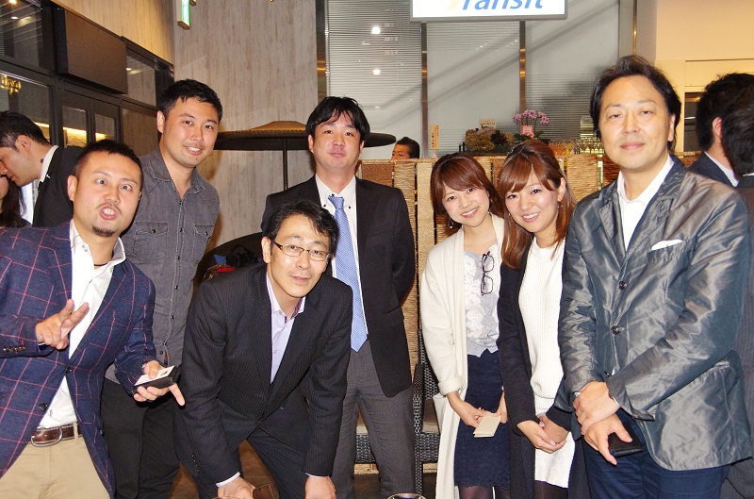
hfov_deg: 46.5
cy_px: 250
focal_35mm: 42
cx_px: 377
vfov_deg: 31.7
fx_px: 877
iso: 3200
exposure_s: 1/60
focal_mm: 28
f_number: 5
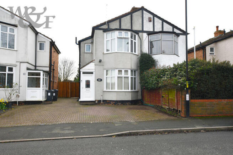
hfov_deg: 61.9
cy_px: 78
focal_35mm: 30
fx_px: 194
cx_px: 116
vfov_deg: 43.6
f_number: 8
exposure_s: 1/250
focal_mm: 20
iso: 200
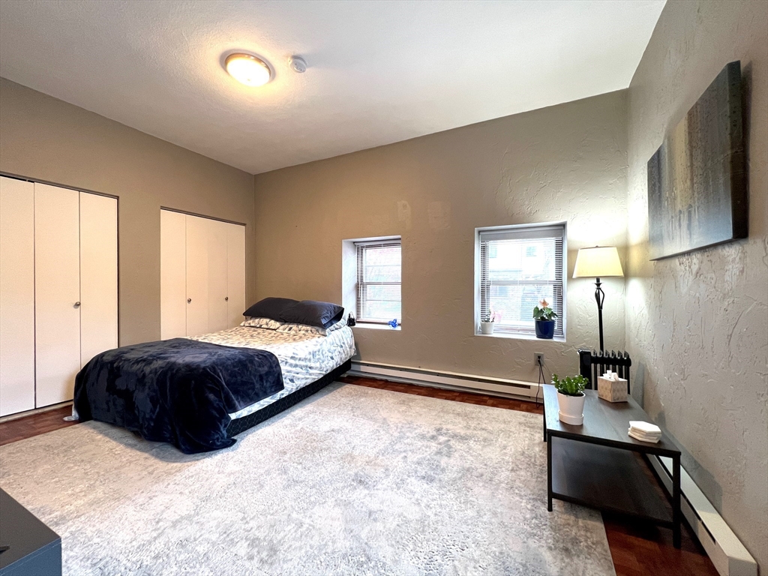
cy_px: 288
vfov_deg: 89.9
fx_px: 288
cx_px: 384
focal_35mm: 13
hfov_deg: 106.2
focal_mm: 1.57
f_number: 1.8
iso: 160
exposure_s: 1/60
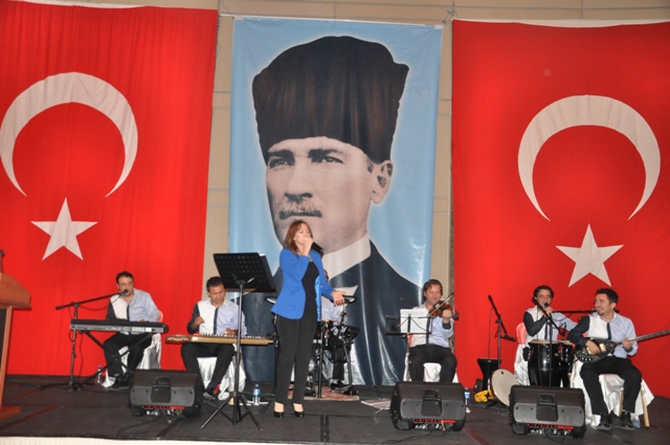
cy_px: 222
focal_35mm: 36
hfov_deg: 53.2
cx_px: 335
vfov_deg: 36.8
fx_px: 669
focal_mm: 24
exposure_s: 1/60
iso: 1250
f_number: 4.5
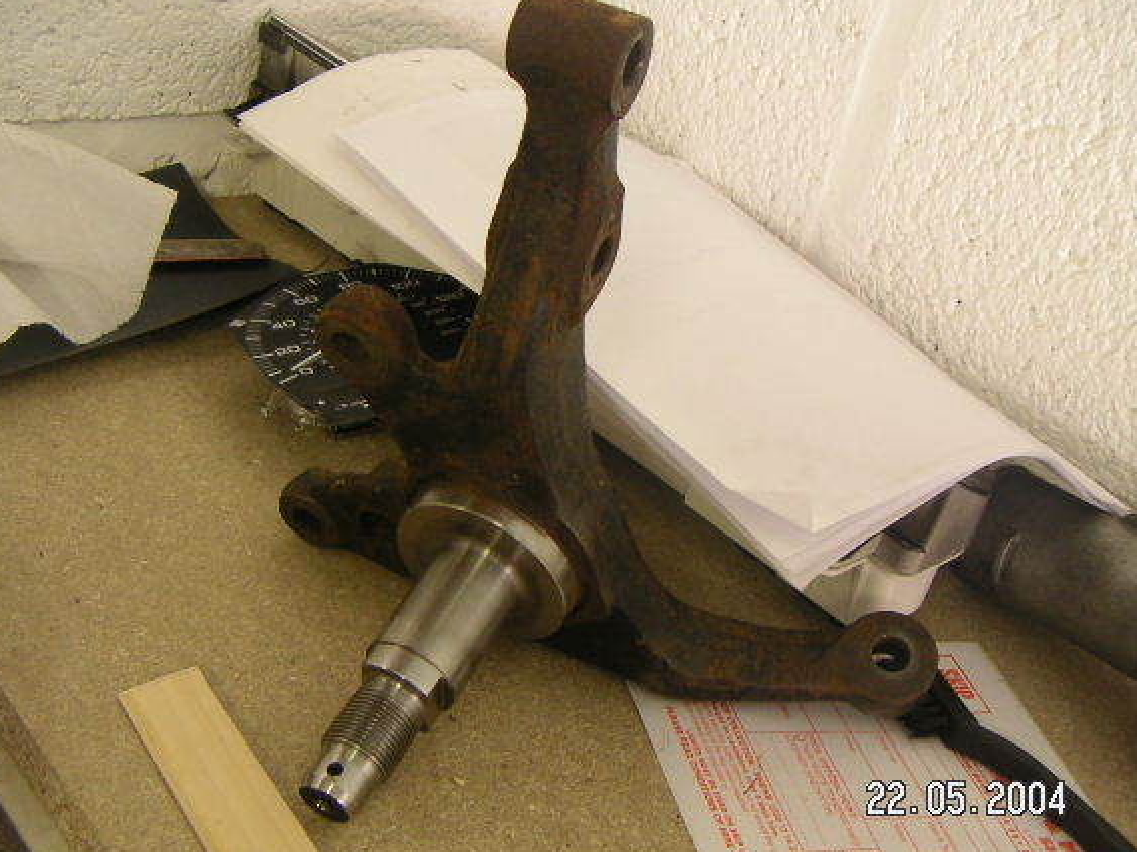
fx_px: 1412
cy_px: 410
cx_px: 532
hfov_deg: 43.8
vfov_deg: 33.6
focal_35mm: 43
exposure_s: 1/15
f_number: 2.8
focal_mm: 5
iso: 100
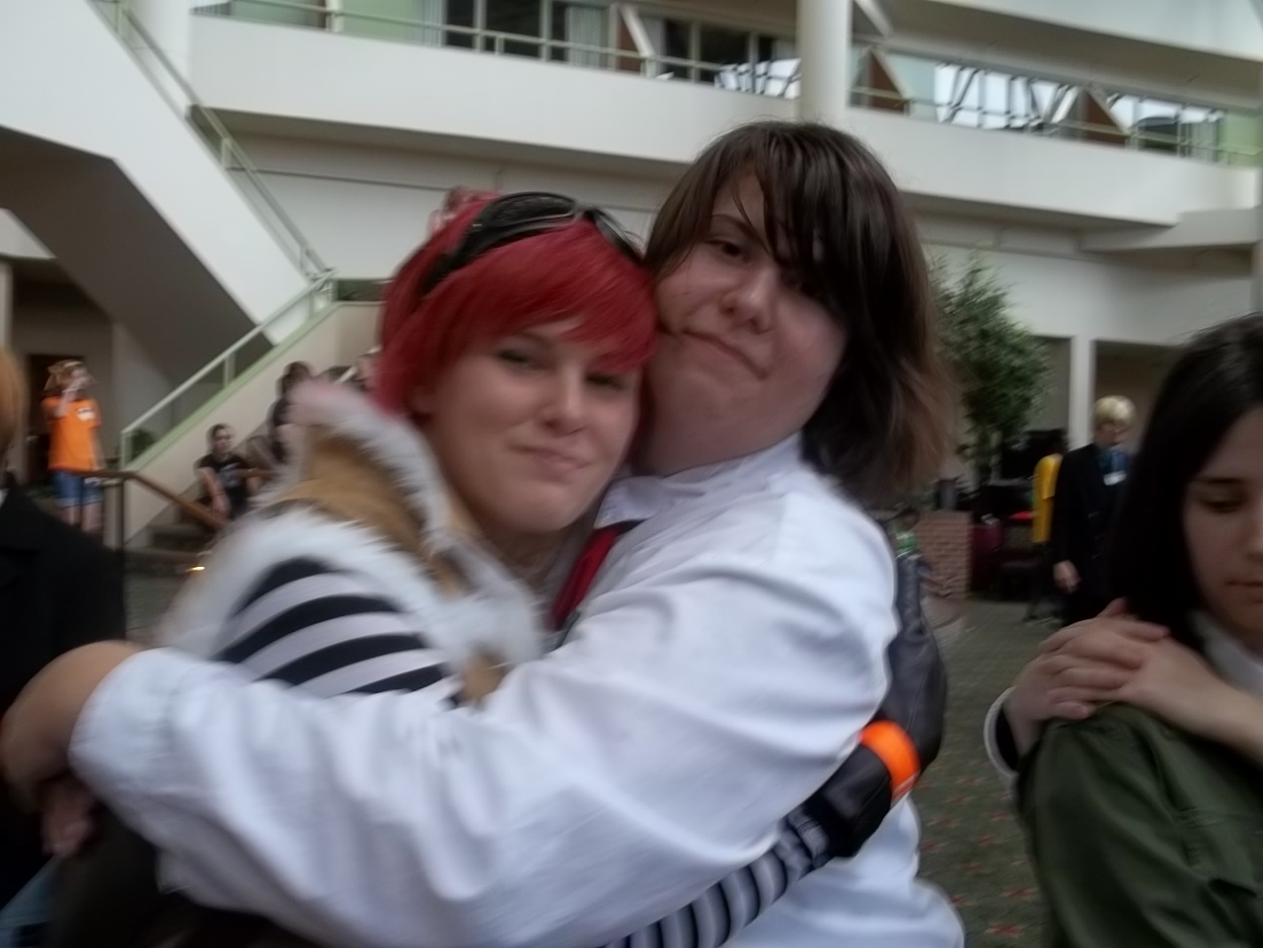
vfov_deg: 42.9
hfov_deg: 55.4
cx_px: 632
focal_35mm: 33
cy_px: 474
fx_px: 1204
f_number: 3.3
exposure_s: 1/30
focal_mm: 5.9
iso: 64
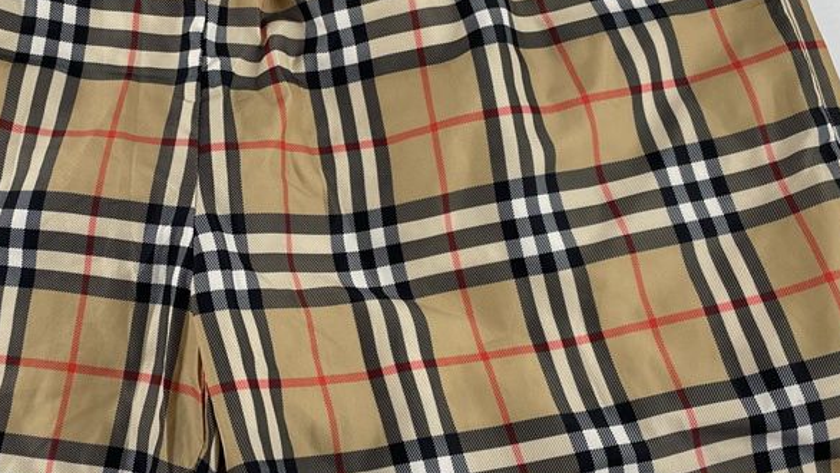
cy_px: 194
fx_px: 1292
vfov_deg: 20.7
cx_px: 208
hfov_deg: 35.2
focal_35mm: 58
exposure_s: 1/210
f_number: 1.6
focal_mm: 4.2
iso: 32
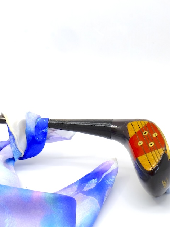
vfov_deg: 13.4
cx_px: -10
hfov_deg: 10.0
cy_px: 131
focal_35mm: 147
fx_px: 962
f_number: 20
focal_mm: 49.4
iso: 400
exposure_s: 1/6
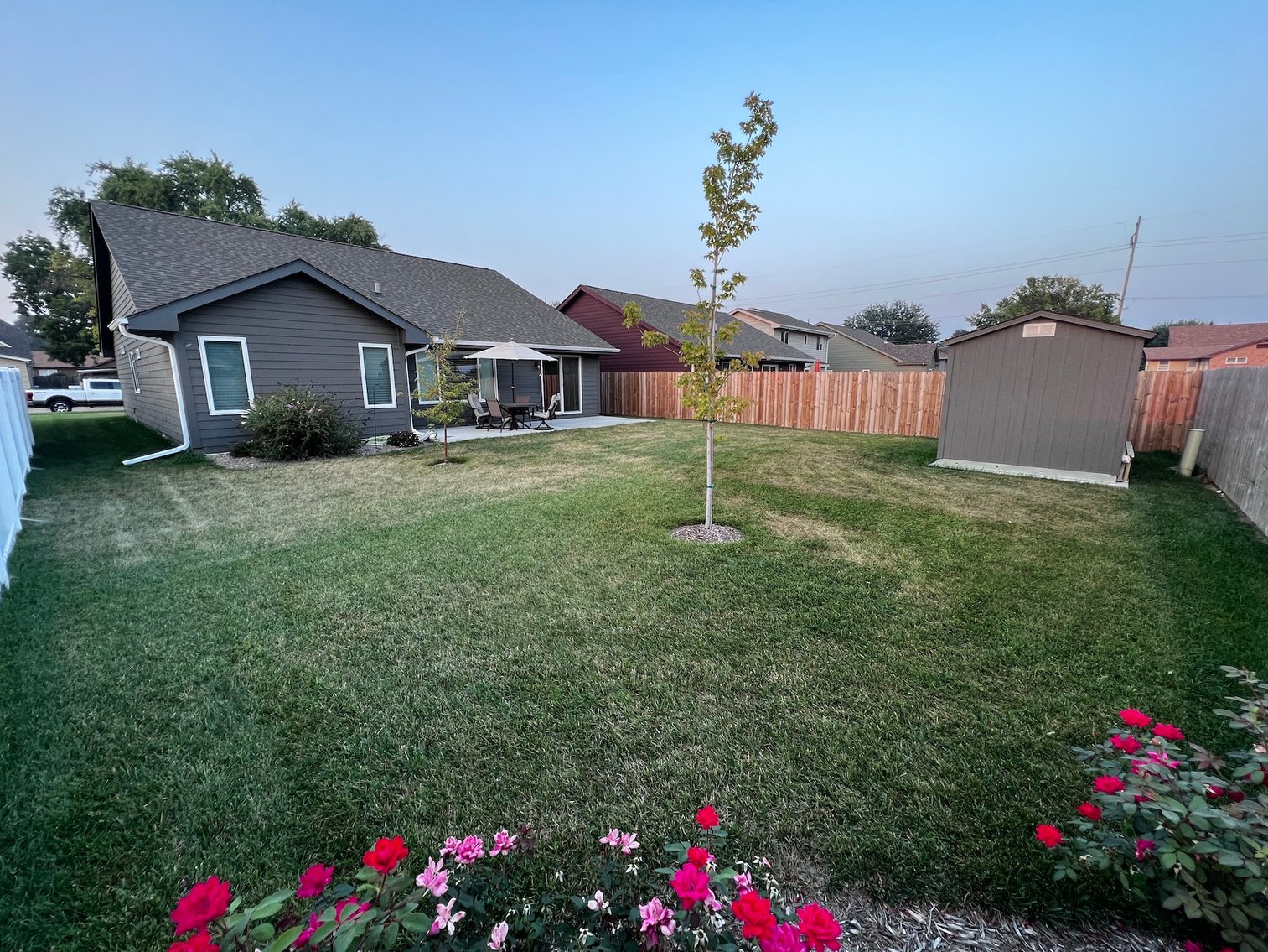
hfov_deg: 106.2
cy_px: 476
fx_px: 476
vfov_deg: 89.9
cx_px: 634
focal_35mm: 13
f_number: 1.8
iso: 64
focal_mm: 1.57
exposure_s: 1/99
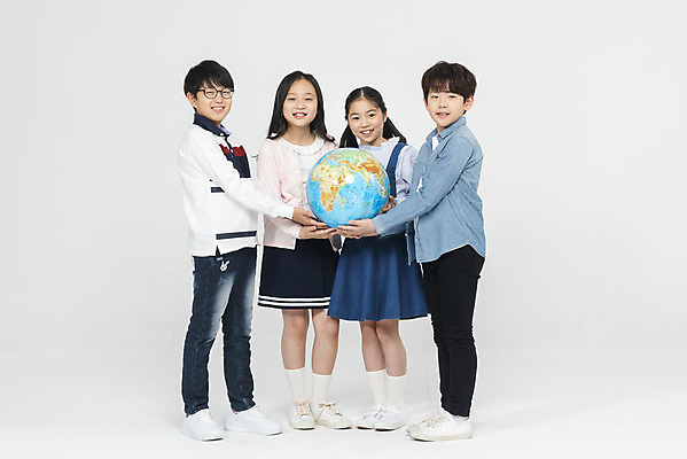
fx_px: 1241
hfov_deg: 30.9
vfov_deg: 20.9
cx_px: 344
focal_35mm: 65
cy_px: 230
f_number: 20
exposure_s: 1/125
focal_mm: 65
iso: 100
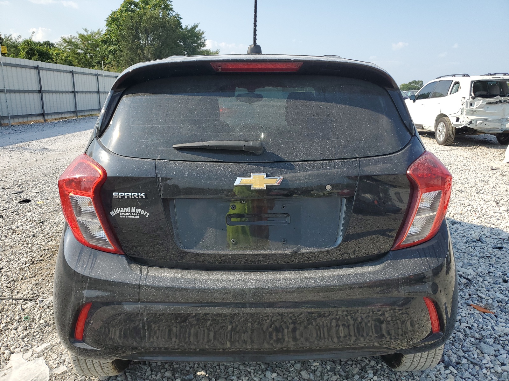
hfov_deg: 67.3
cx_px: 254
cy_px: 190
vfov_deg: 53.1
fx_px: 382
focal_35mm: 26
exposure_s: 1/2000
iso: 50
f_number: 1.5
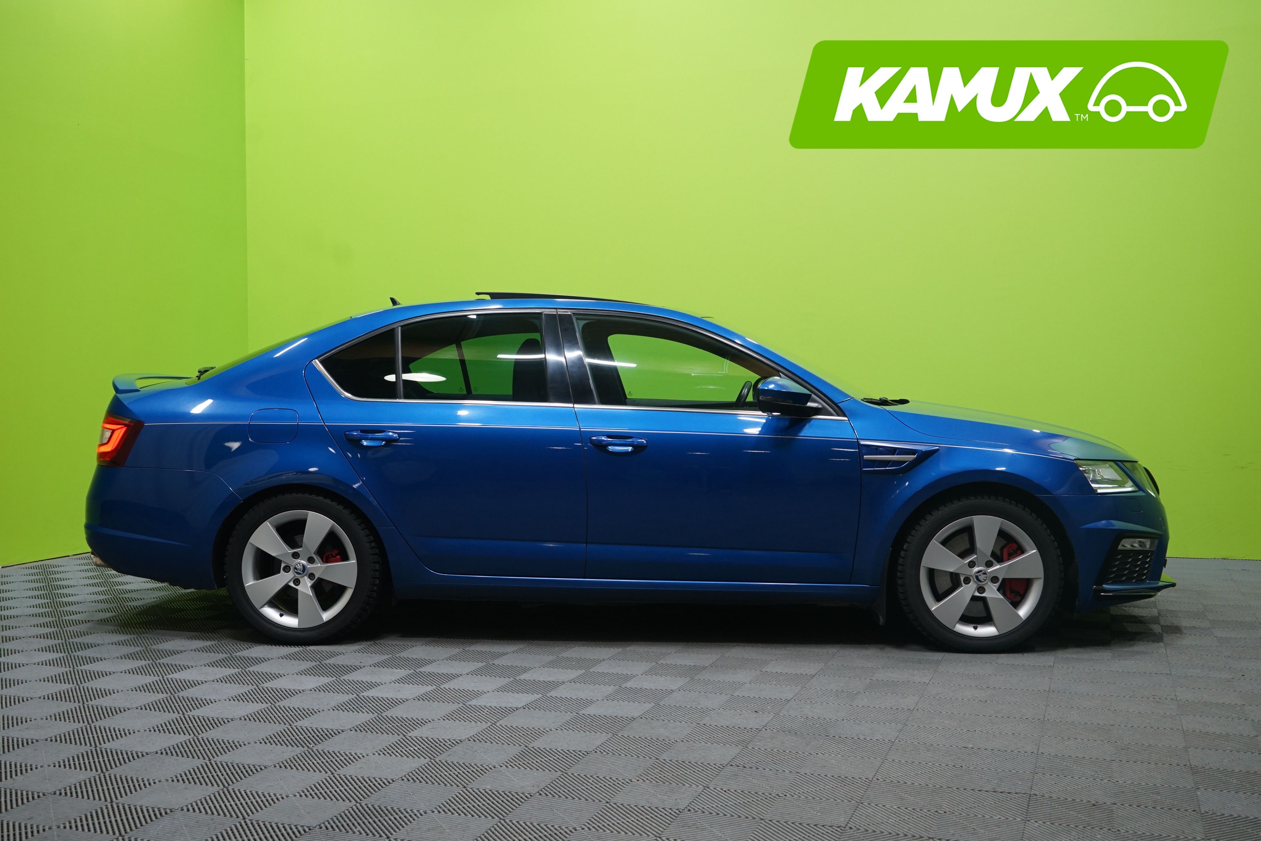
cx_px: 630
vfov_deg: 35.9
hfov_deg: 51.9
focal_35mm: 37
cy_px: 420
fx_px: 1296
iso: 1000
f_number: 5
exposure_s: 1/20
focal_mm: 37
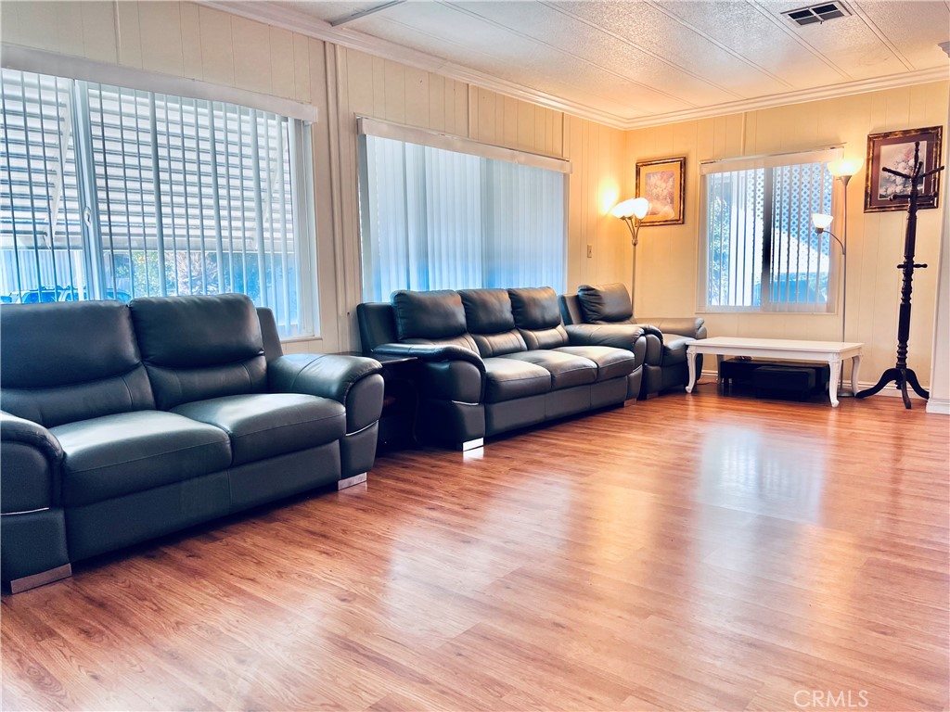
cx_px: 475
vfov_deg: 53.1
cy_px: 356
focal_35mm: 26
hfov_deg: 67.3
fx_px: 714
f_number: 1.5
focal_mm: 5.7
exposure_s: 1/120
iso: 50
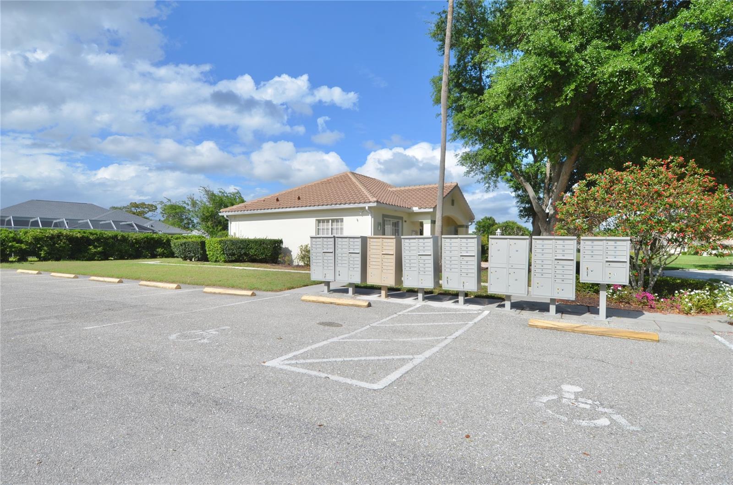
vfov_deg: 36.7
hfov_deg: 53.2
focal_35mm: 36
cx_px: 366
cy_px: 242
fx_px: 731
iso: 100
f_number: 9
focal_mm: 24
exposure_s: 1/320
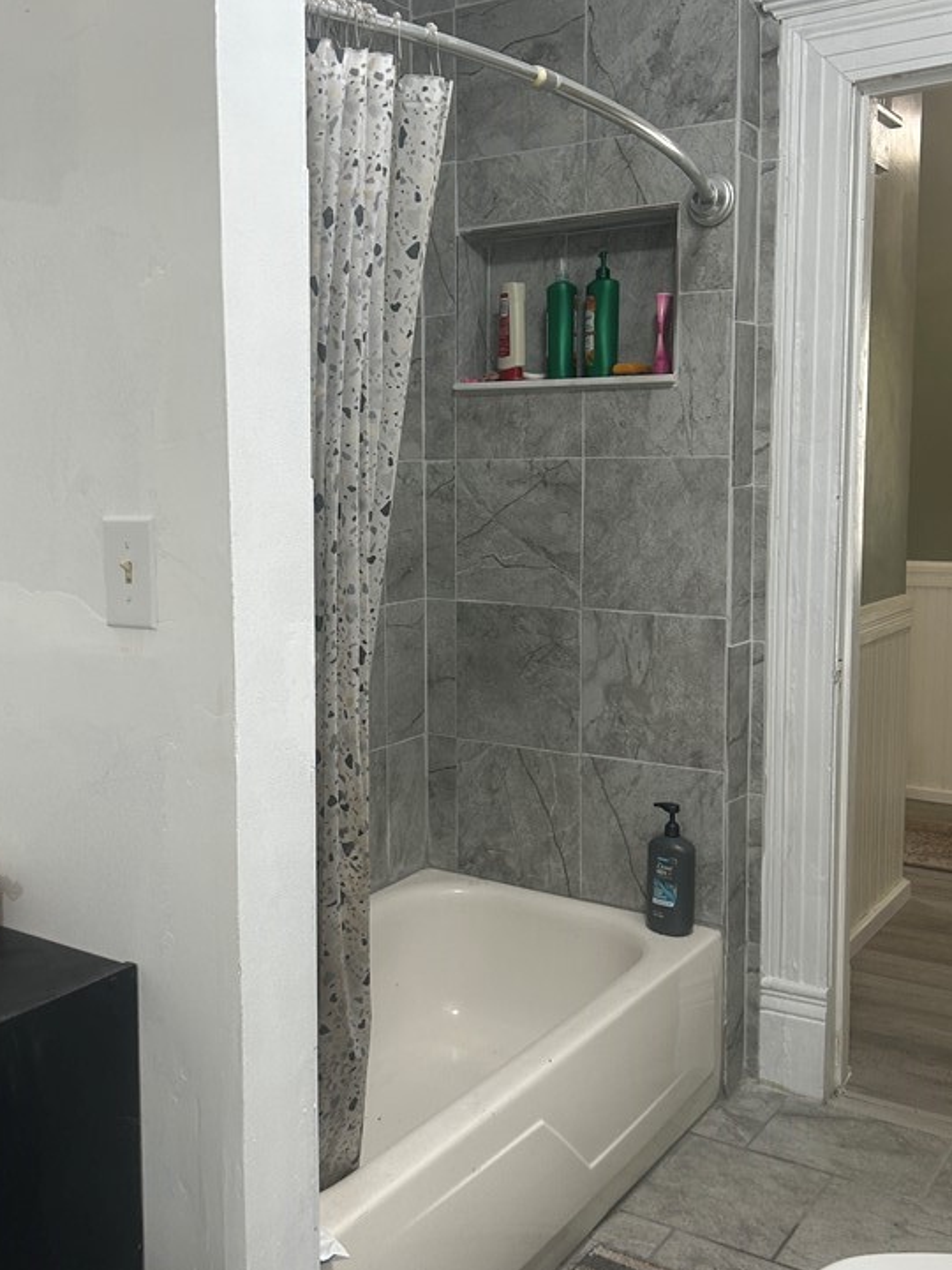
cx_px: 398
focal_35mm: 37
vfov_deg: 50.1
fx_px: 1357
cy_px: 605
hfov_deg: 38.6
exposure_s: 1/60
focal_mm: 5.7
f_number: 1.5
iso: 80
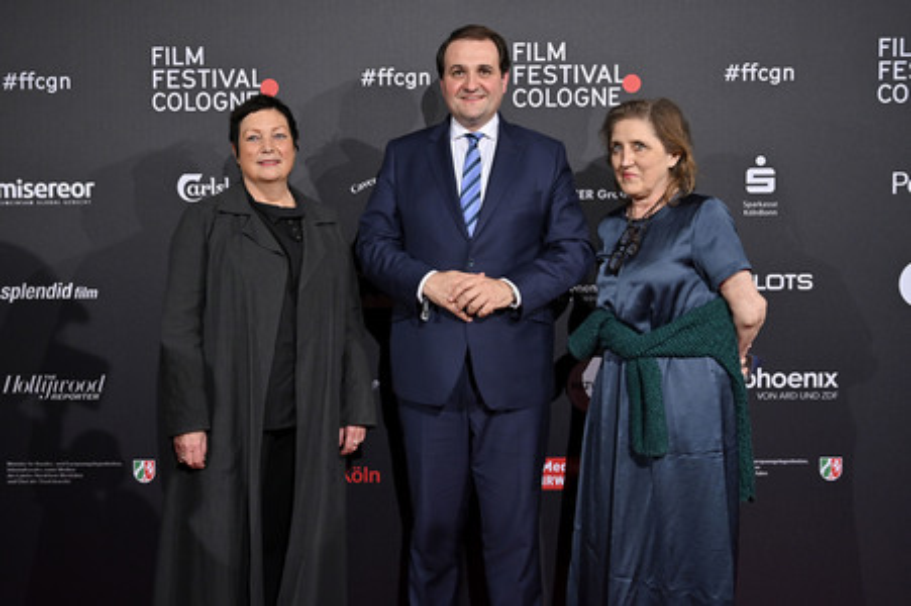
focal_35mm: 32
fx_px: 809
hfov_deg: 58.8
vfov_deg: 41.1
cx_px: 456
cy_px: 303
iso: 1000
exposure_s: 1/200
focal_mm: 32
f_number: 4
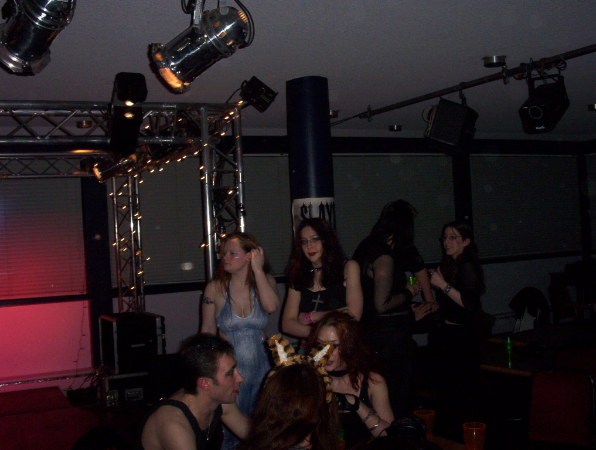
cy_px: 225
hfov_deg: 47.8
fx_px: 673
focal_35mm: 39
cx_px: 298
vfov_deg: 36.9
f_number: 4.5
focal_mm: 6
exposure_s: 1/30
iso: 140
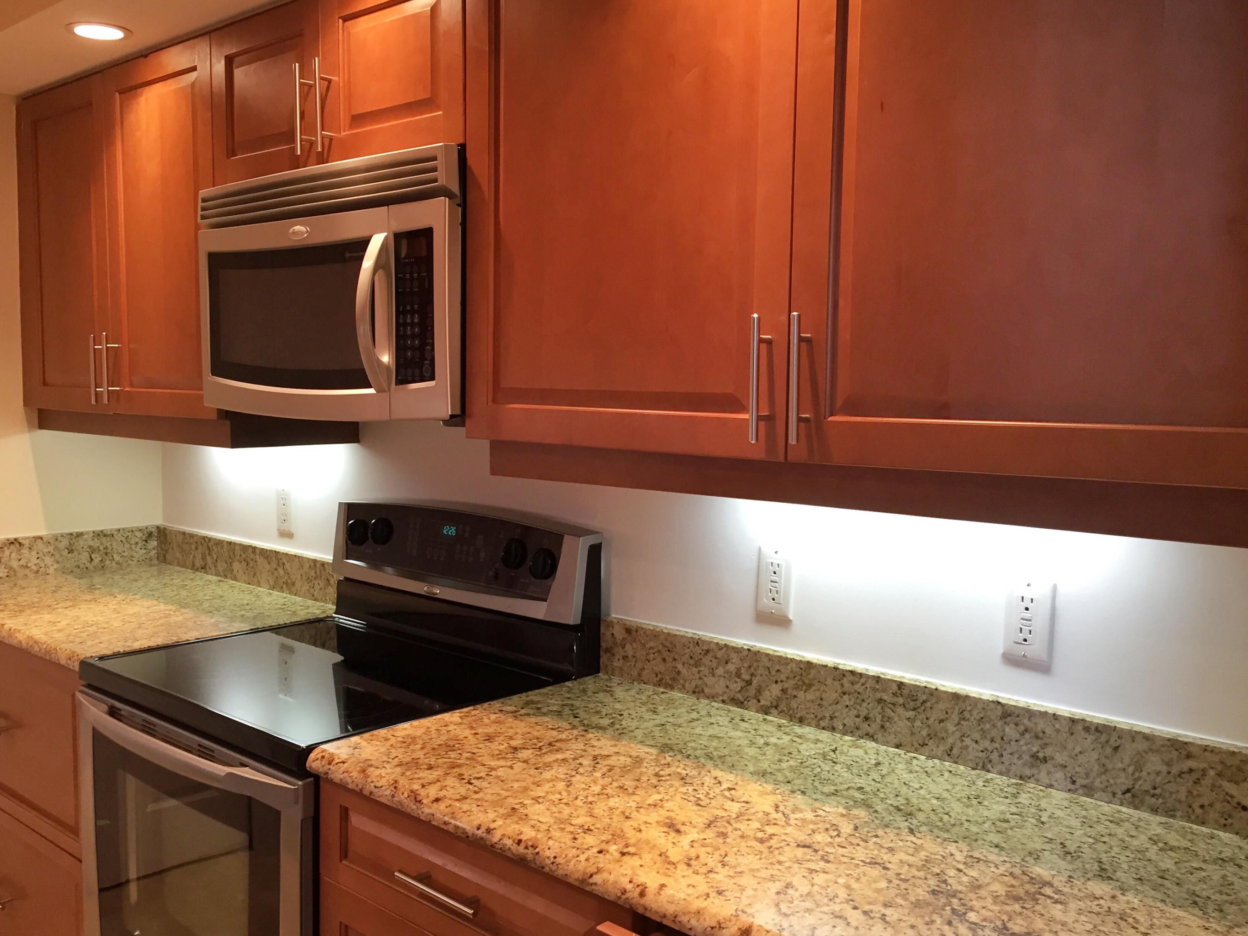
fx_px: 1154
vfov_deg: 44.2
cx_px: 587
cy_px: 476
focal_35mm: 32
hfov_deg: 56.8
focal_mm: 4.15
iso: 80
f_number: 2.2
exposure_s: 1/30
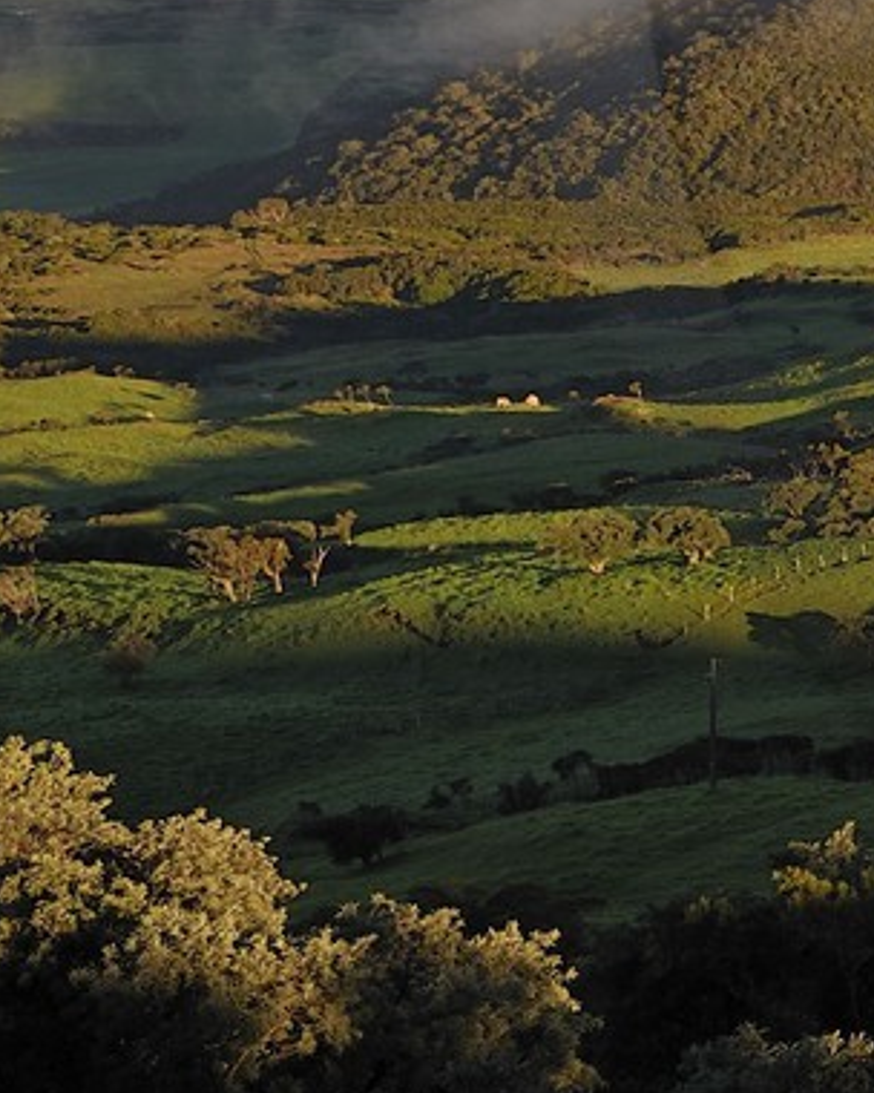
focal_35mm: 229
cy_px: -124
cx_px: 1696
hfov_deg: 6.6
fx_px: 7404
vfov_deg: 8.4
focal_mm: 58
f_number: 11
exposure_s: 1/160
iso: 200
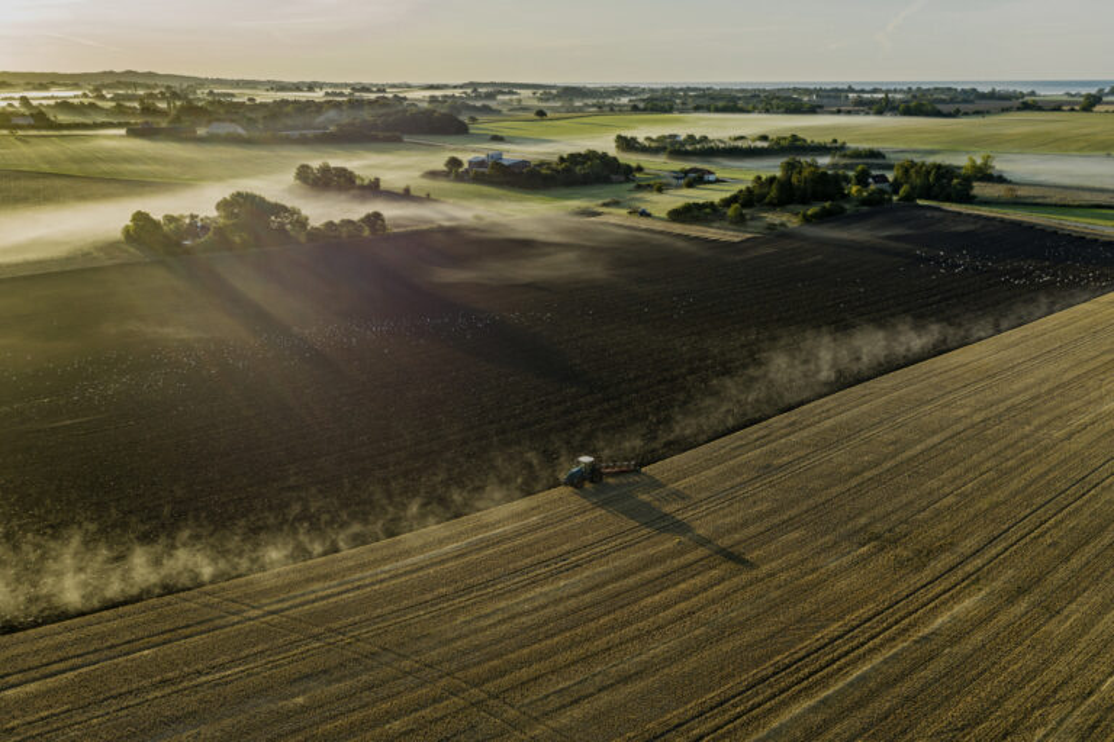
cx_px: 557
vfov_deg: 46.4
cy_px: 371
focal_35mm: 28
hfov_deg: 65.5
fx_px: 866
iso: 100
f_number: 3.5
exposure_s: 1/500
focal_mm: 10.26
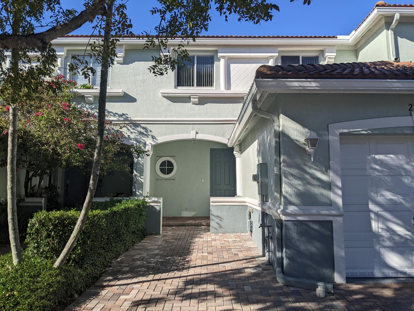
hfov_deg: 65.3
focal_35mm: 27
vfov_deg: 51.4
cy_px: 156
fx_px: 323
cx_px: 207
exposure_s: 1/4695
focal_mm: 4.44
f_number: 1.8
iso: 59
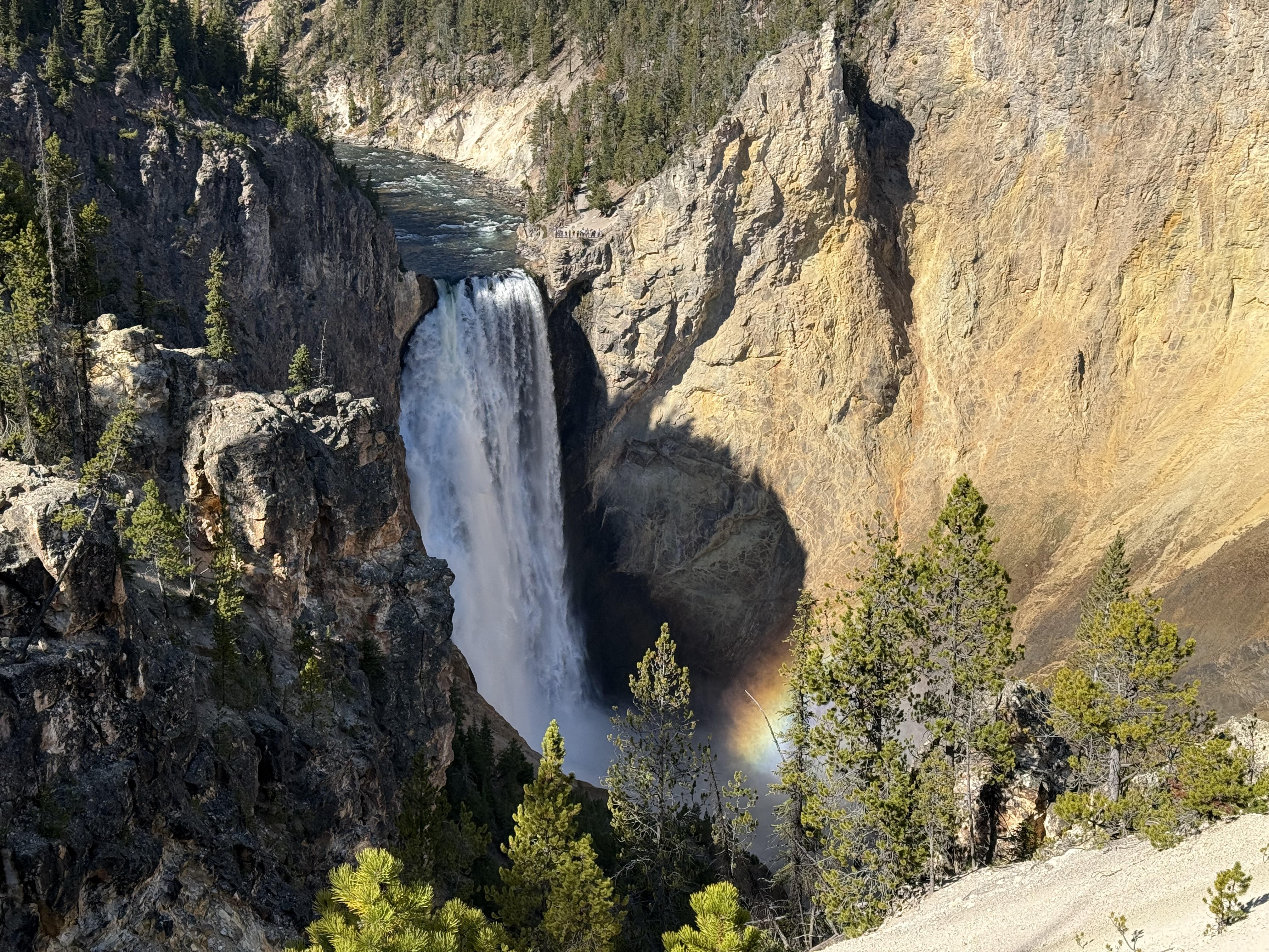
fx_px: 1760
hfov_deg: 39.7
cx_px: 634
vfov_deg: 30.3
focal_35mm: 48
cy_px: 476
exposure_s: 1/3096
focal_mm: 6.76
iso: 64
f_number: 1.78
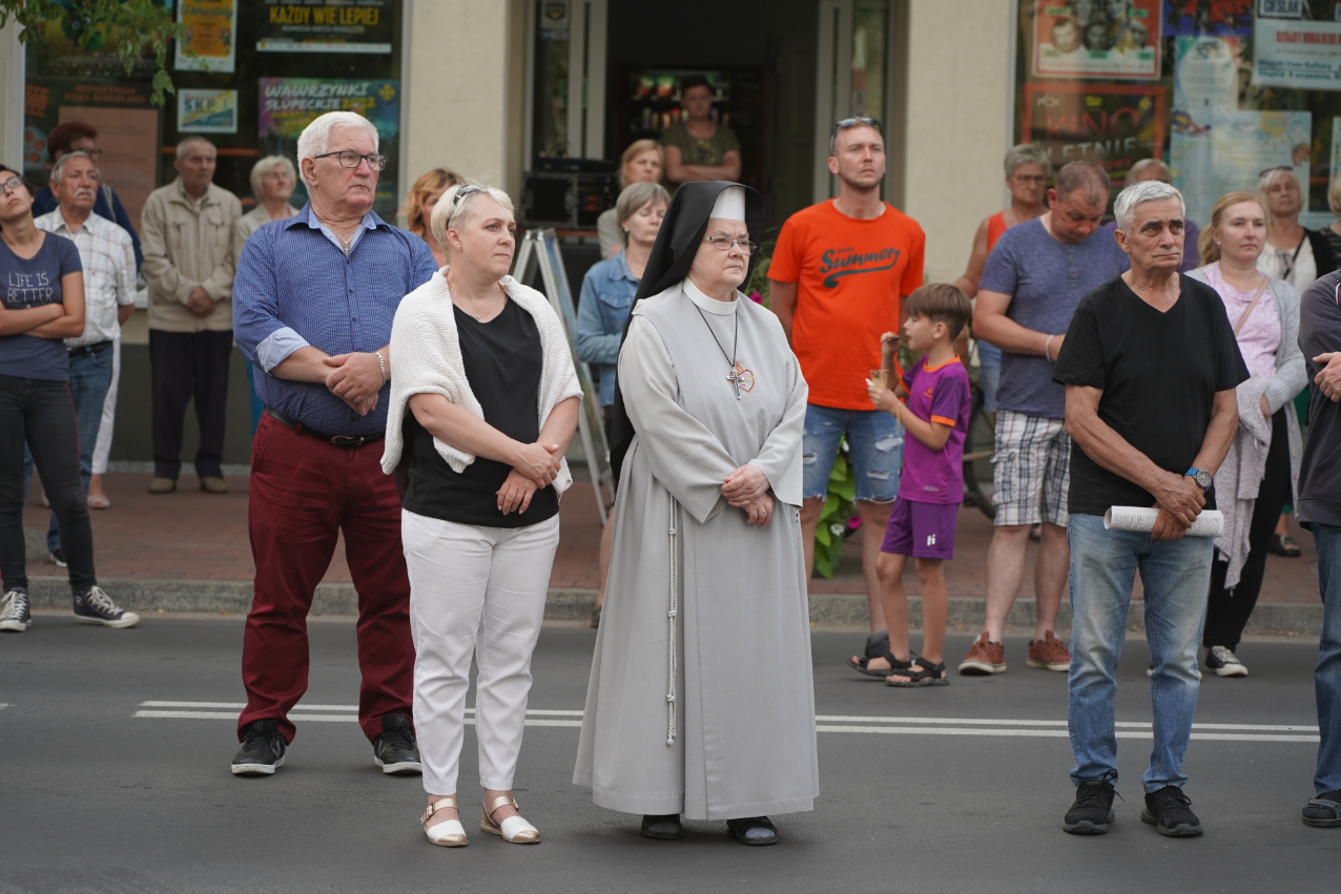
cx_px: 662
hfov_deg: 19.1
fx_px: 3986
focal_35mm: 107
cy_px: 443
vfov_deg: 12.8
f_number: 4
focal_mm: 105
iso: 400
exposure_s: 1/160
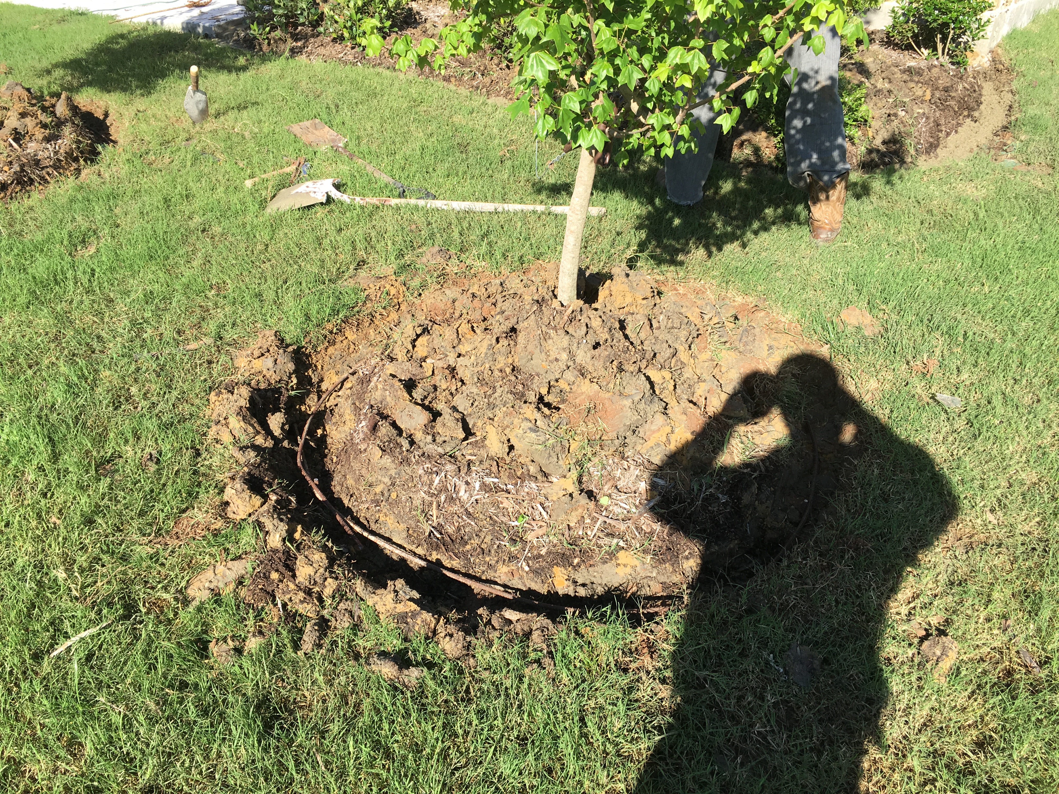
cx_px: 530
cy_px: 397
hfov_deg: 61.7
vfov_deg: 48.2
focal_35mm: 29
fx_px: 887
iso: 25
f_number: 2.2
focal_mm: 4.15
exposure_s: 1/615
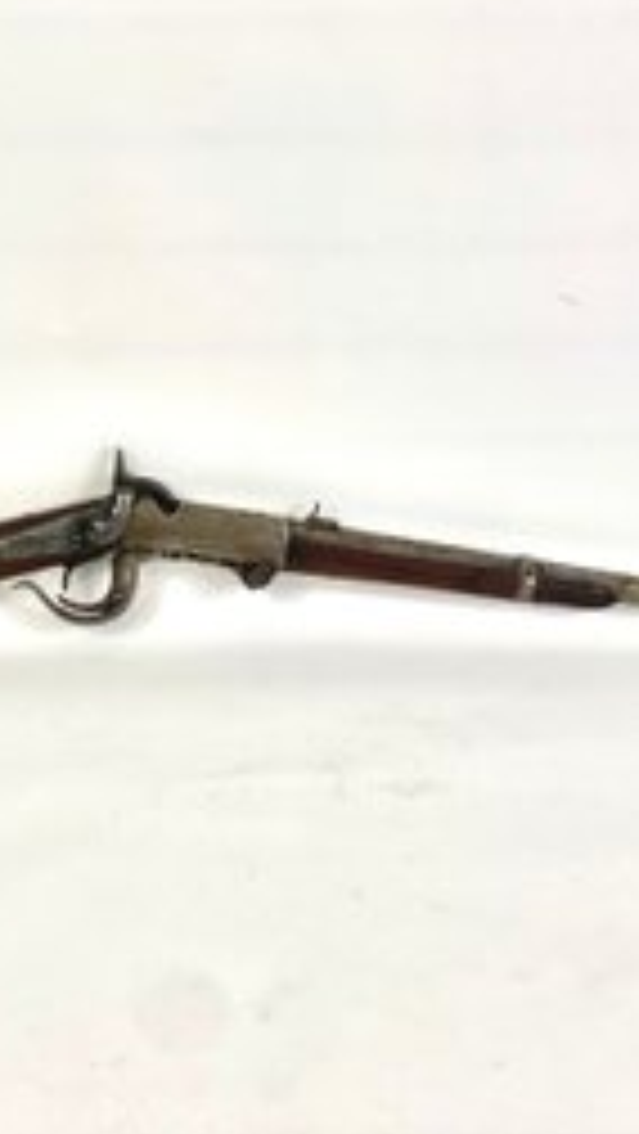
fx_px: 2316
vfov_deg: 27.5
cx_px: 286
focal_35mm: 77
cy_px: 560
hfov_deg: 15.7
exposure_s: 1/126
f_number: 2
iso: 20
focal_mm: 6
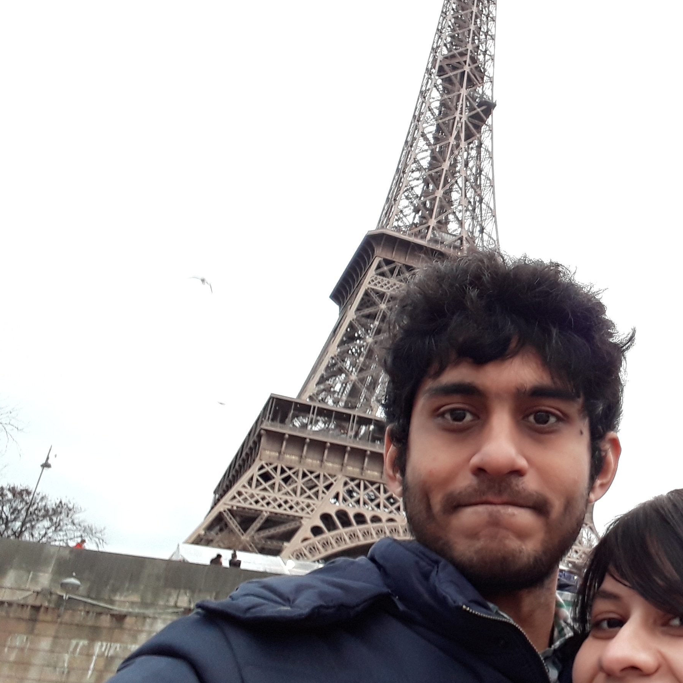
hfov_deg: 32.3
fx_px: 1116
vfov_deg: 34.0
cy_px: 316
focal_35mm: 50
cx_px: 622
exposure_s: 1/33
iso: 50
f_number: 1.9
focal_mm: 2.91
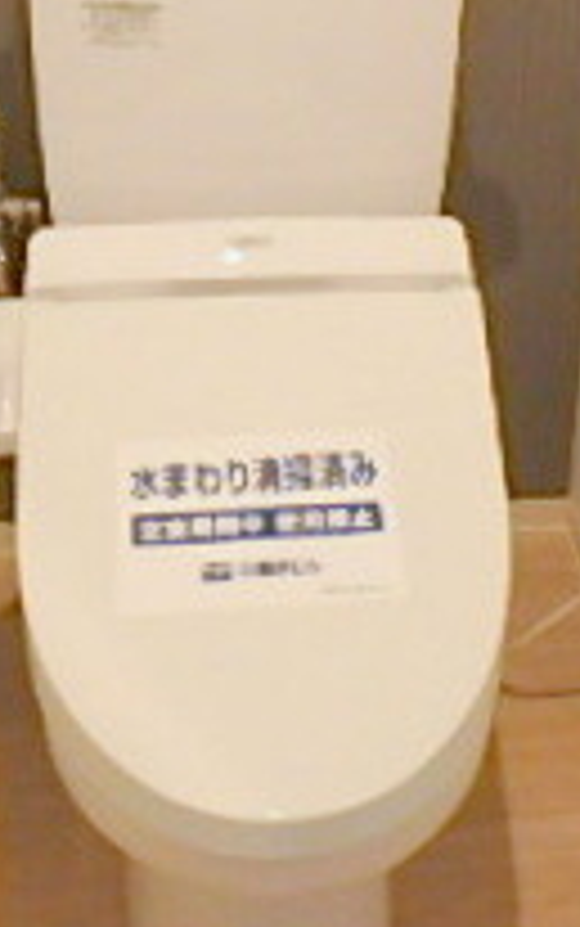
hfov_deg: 18.9
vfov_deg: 27.4
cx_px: 261
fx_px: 1743
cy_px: -76
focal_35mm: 69
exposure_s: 1/30
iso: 320
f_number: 3.5
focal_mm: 3.7
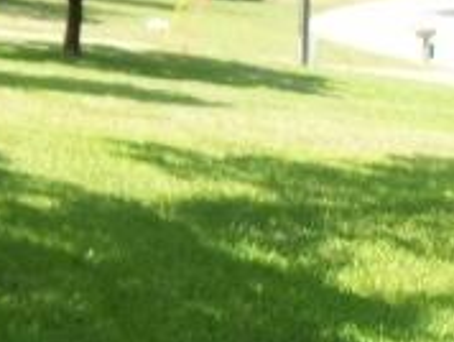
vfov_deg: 14.2
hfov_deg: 17.3
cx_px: -196
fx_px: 1366
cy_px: 100
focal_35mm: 104
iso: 80
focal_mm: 5.2
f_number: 3.4
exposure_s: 1/250
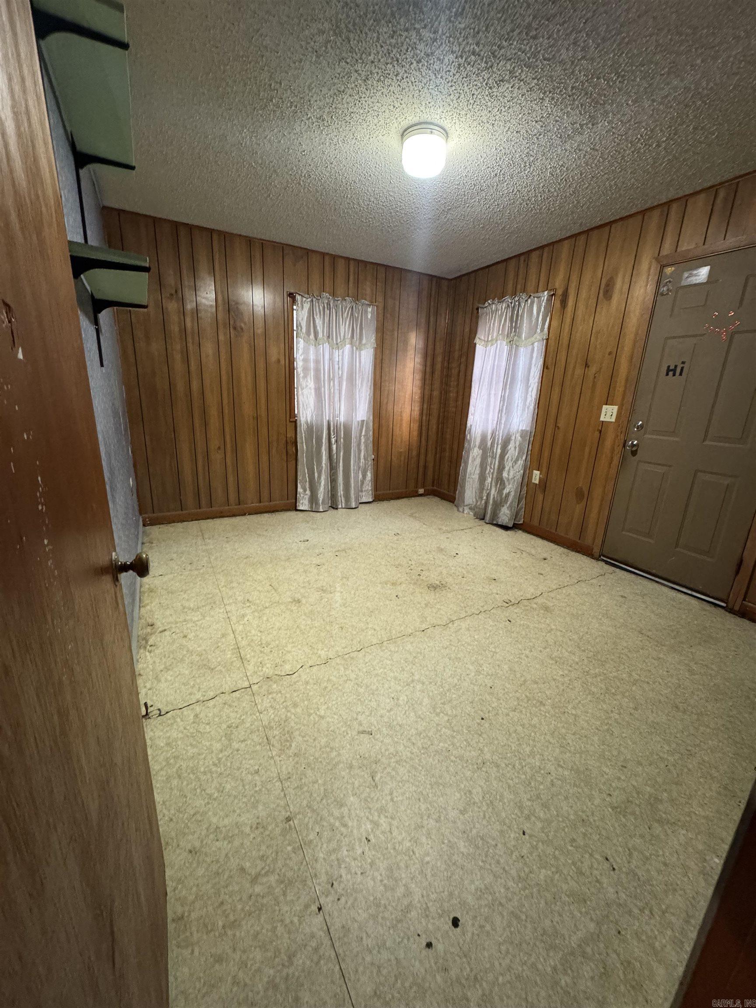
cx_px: 378
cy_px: 504
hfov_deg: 85.7
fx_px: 408
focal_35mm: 14
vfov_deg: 102.1
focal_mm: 2.22
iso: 800
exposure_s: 1/60
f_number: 2.2
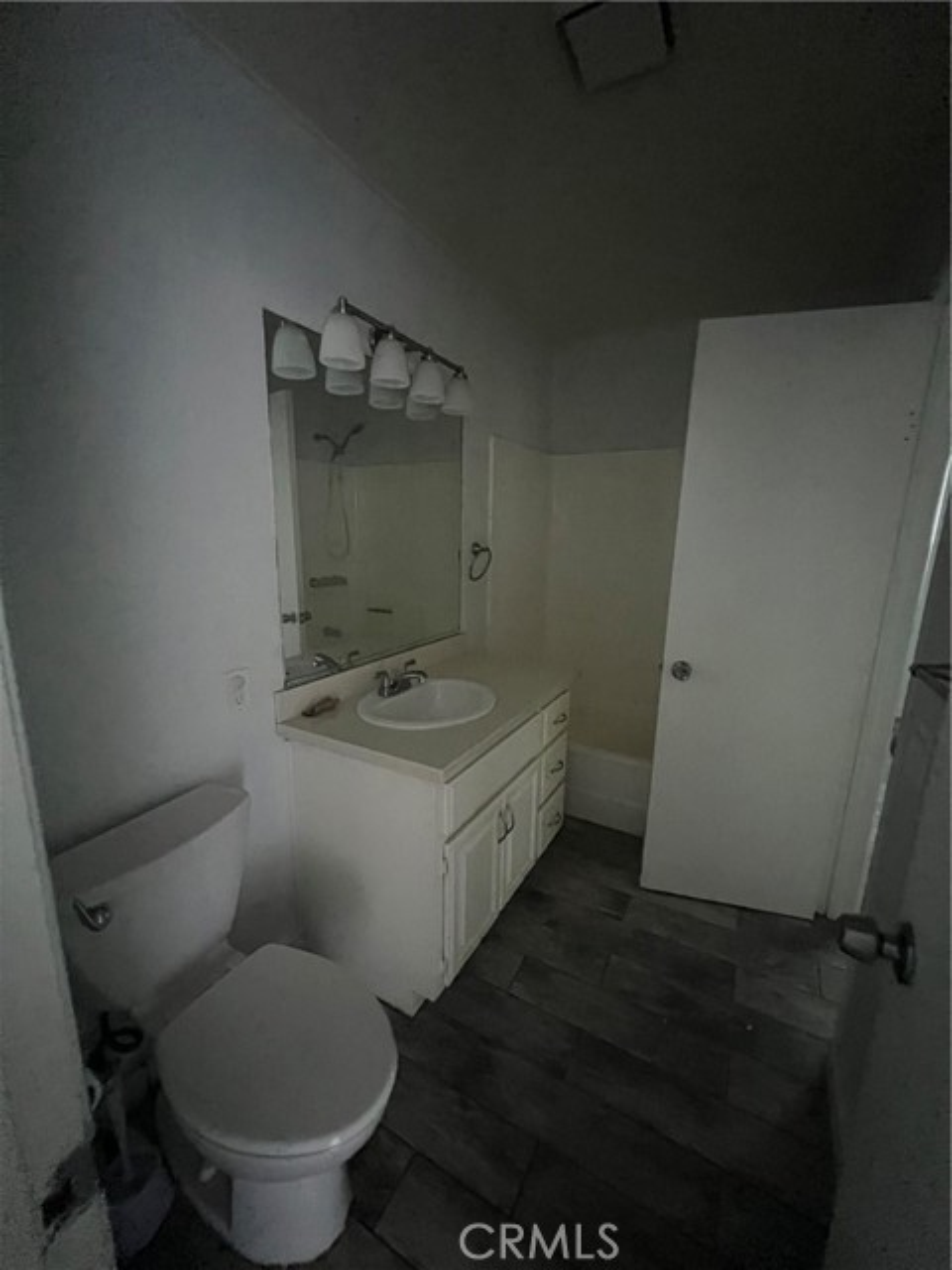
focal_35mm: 13
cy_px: 635
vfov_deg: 106.2
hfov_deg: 89.9
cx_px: 476
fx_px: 477
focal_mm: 1.57
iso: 1600
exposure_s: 1/30
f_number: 1.8
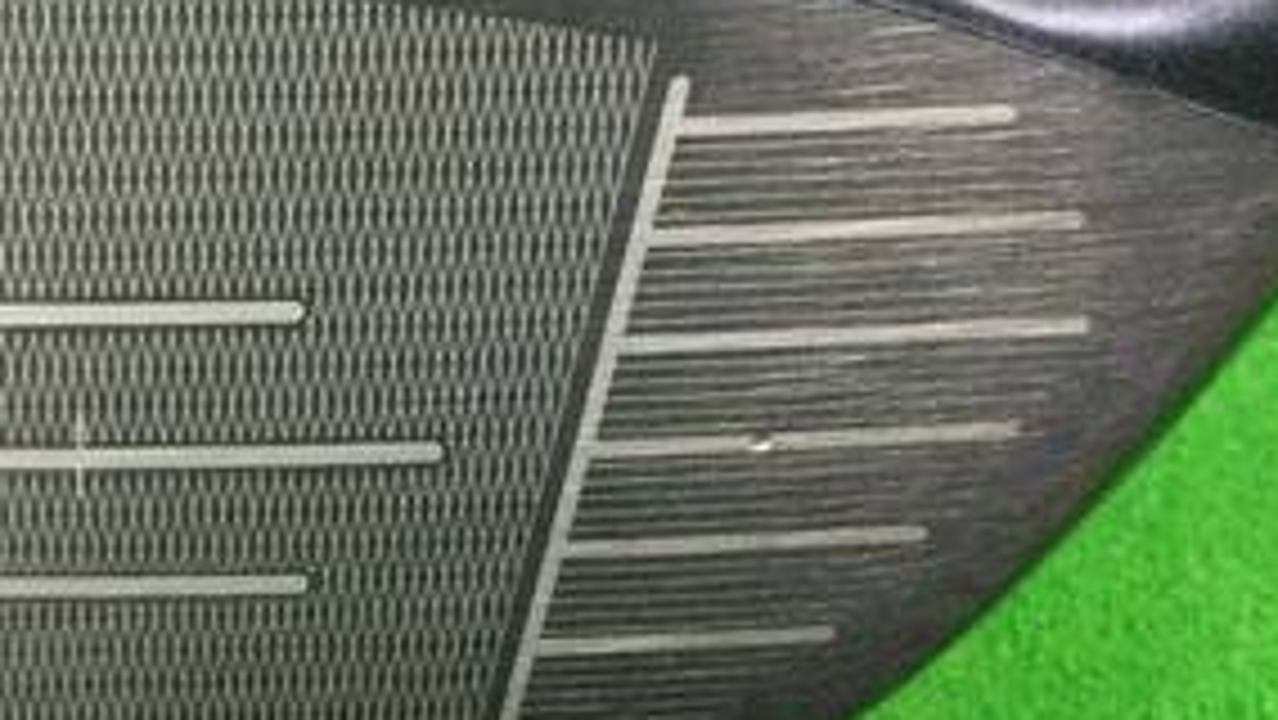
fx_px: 2576
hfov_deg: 26.5
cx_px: 36
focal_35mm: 76
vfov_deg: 15.8
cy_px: 126
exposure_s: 1/30
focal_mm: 3.3
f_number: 2.4
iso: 200
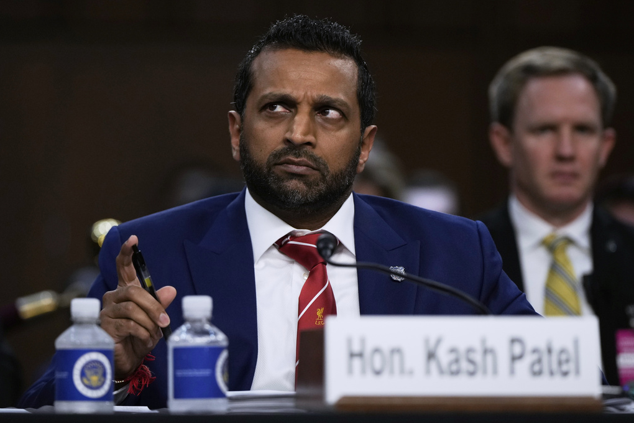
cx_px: 316
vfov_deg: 5.3
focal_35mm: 257
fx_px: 4526
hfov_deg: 8.0
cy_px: 212
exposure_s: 1/500
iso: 1250
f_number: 2.8
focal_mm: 171
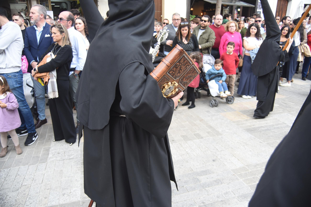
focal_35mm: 29
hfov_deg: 63.6
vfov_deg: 45.0
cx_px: 156
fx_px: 251
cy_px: 104
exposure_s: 1/320
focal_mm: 29
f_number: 5.6
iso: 500
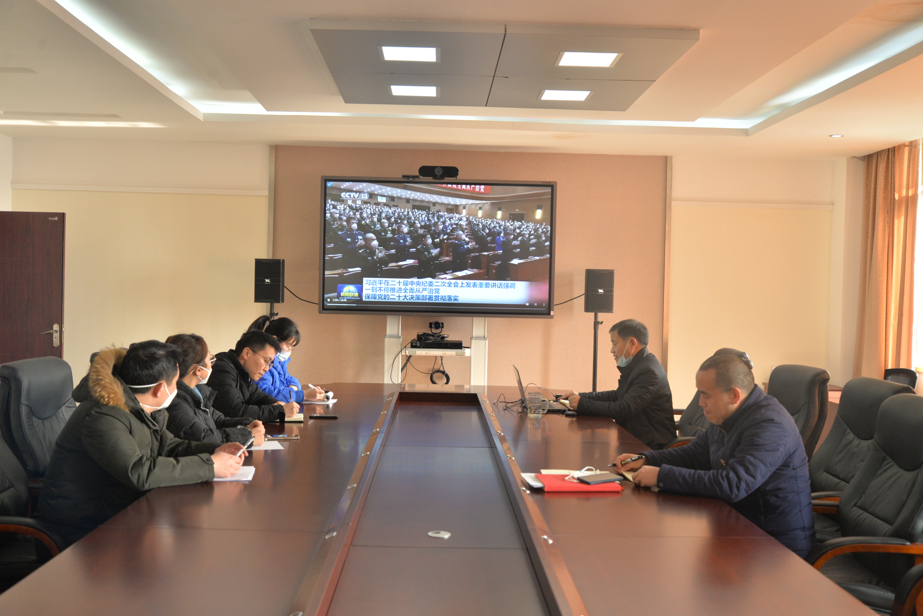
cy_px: 308
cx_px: 462
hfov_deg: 53.1
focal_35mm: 36
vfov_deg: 36.9
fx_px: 923
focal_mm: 36
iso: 1250
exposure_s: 1/125
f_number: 5.6
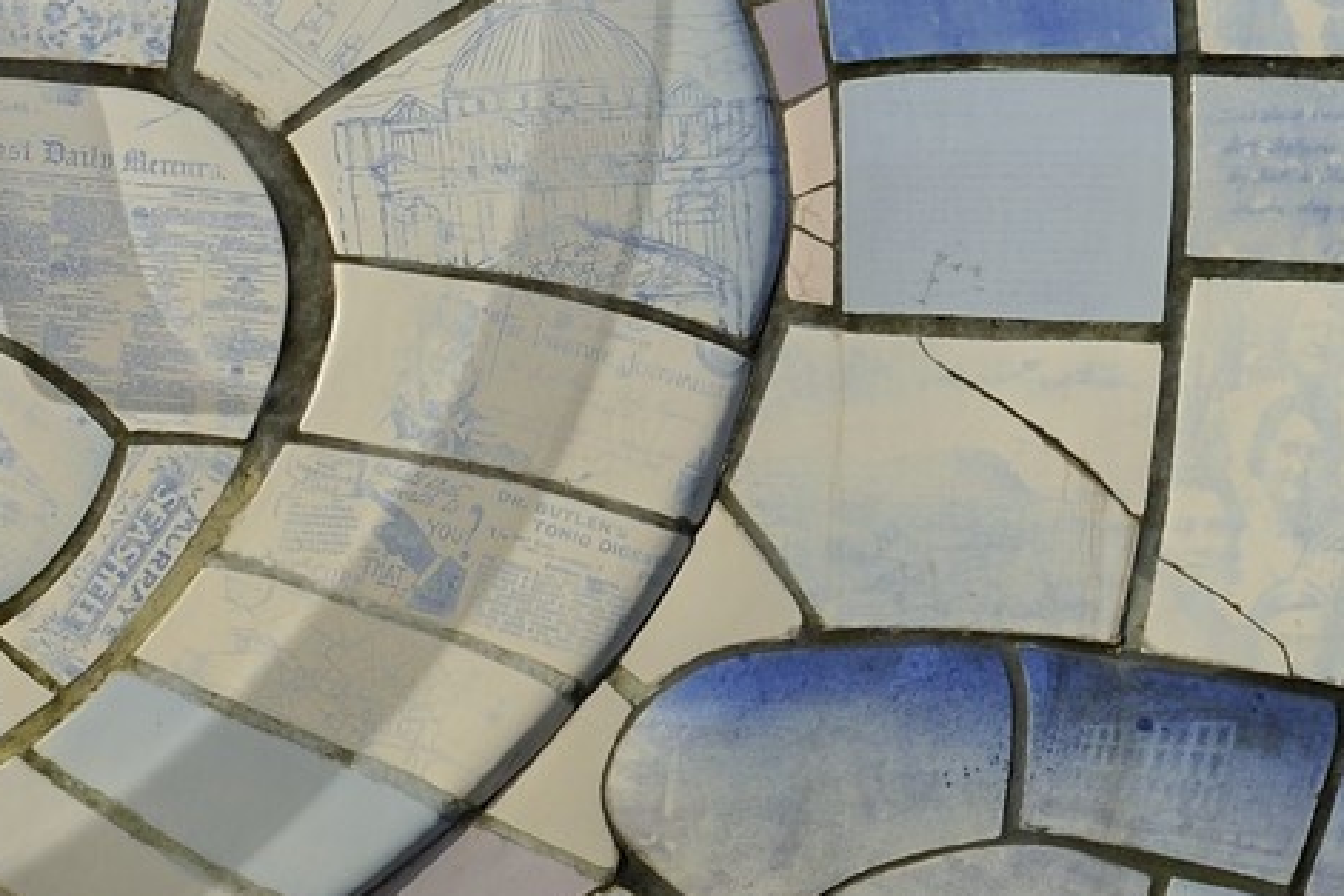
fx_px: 8885
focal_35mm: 238
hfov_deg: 8.5
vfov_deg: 5.8
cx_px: -522
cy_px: -51
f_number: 16
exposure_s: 1/200
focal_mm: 70
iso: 200
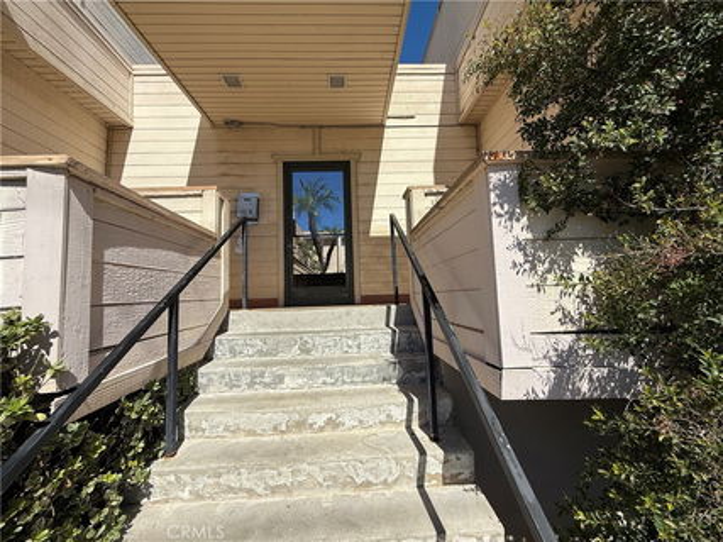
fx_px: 292
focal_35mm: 14
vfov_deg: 85.6
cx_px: 362
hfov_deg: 102.1
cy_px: 271
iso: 50
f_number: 2.2
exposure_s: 1/2976
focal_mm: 2.22
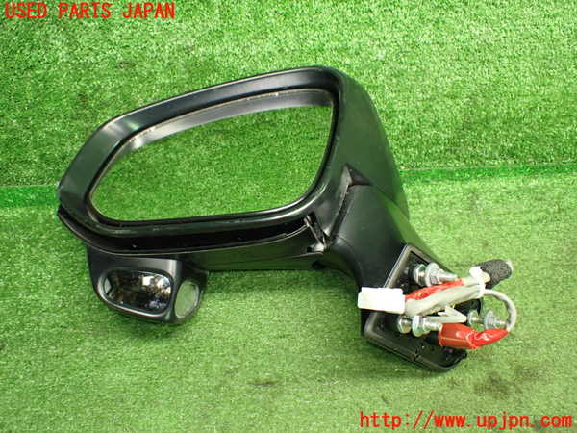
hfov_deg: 60.0
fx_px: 500
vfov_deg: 46.8
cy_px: 216
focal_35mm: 30
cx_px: 288
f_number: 2.3
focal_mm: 5.4
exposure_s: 1/60
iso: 800
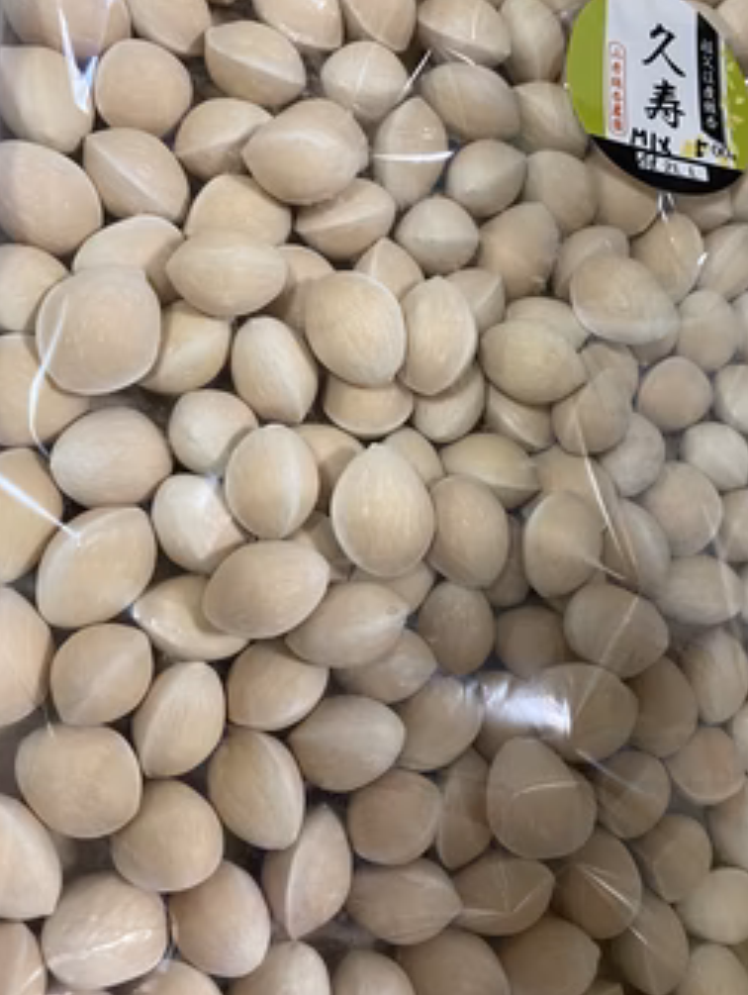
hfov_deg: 45.5
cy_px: 508
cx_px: 413
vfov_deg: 58.3
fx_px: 891
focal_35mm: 31
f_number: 1.8
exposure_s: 1/60
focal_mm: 4.25
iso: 250
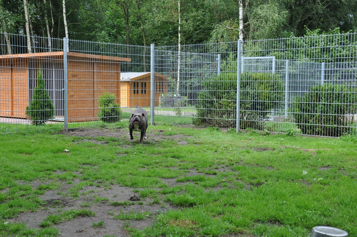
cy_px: 117
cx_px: 176
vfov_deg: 26.9
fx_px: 495
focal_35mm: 50
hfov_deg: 39.6
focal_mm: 32
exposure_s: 1/250
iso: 200
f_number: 7.1
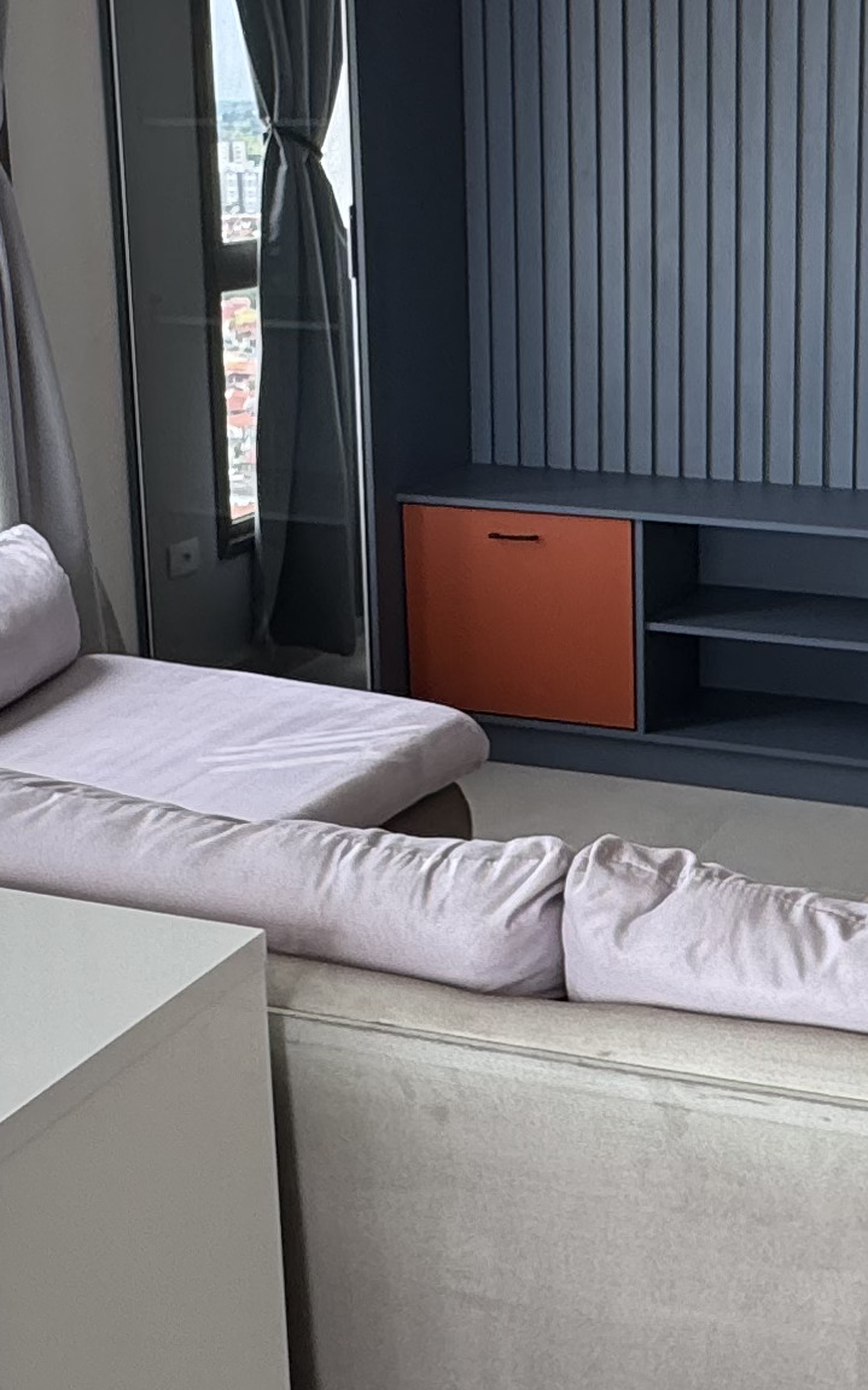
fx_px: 1969
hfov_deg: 24.4
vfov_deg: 38.6
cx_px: 705
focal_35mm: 52
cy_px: 512
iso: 40
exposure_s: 1/164
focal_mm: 2.22
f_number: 2.2
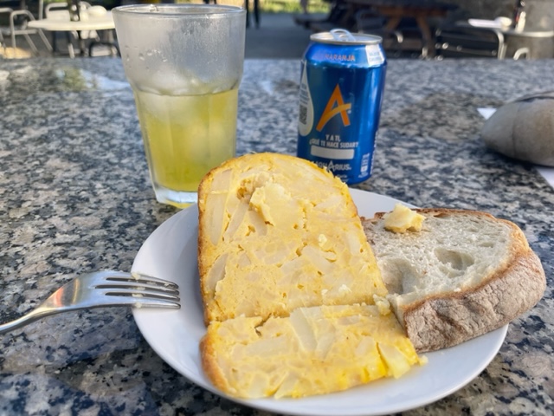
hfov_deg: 67.3
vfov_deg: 53.1
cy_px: 208
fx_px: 416
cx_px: 277
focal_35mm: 26
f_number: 1.6
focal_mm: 5.1
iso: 32
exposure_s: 1/525
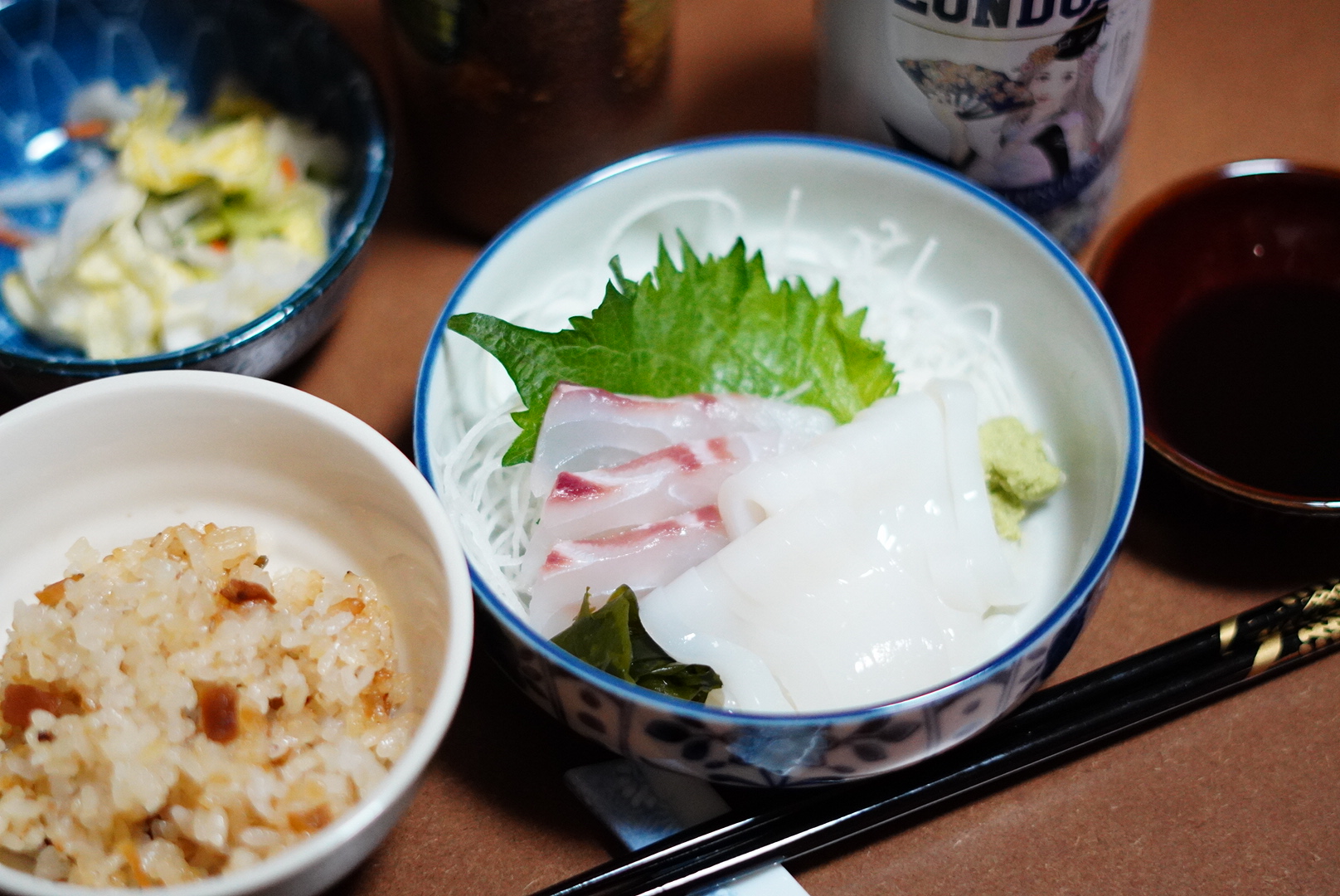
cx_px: 670
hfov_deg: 27.0
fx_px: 2794
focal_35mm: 75
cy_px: 448
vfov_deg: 18.2
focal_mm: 50
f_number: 1.8
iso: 3200
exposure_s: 1/400
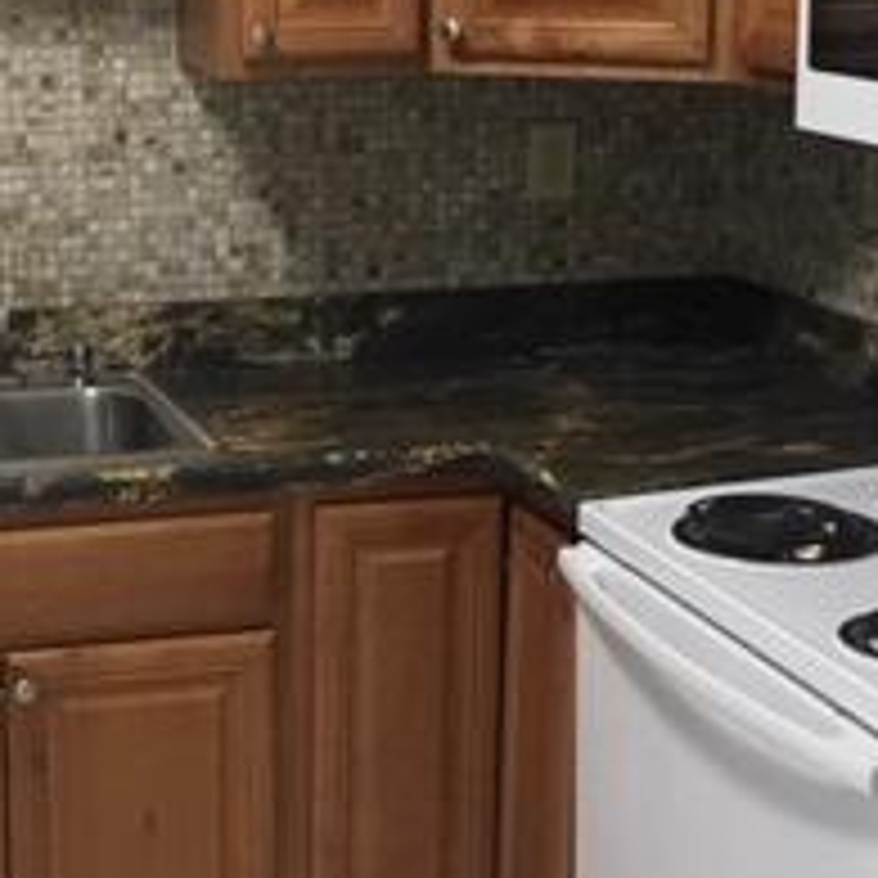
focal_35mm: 84
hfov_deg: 20.6
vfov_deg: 20.6
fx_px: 2410
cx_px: 279
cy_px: 369
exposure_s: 1/30
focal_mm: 4.15
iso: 125
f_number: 2.2
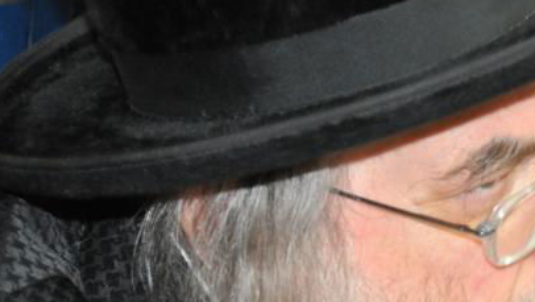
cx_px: 629
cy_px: 438
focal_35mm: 356
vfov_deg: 3.4
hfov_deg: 6.0
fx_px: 5054
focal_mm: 90
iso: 800
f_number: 5.3
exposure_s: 1/60
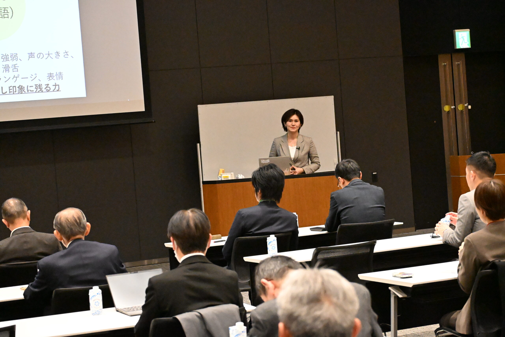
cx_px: 252
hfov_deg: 21.9
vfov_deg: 14.7
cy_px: 168
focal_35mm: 93
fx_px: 1305
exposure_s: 1/400
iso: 12800
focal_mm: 62
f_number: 4.8
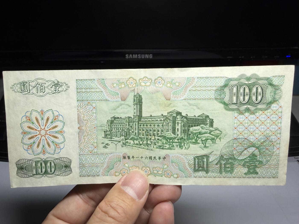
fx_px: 225
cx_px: 150
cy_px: 112
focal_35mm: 26
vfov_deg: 53.1
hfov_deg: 67.3
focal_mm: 2.22
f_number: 2.2
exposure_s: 1/121
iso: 50
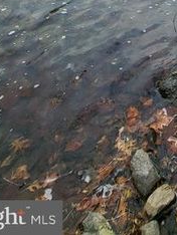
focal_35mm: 37
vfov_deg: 31.5
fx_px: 252
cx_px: 205
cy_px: -99
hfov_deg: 32.8
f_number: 2.2
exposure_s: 1/427
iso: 32
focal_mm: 1.74
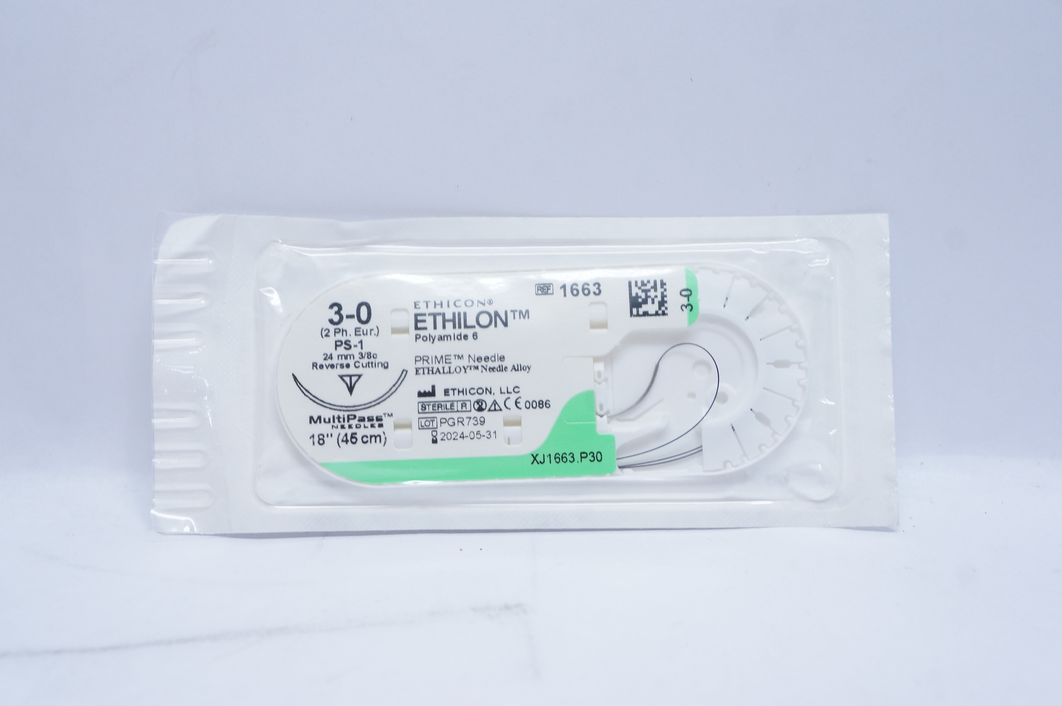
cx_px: 531
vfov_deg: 29.8
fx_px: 1326
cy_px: 353
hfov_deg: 43.6
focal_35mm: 45
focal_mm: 30
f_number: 7.1
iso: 800
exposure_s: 1/50
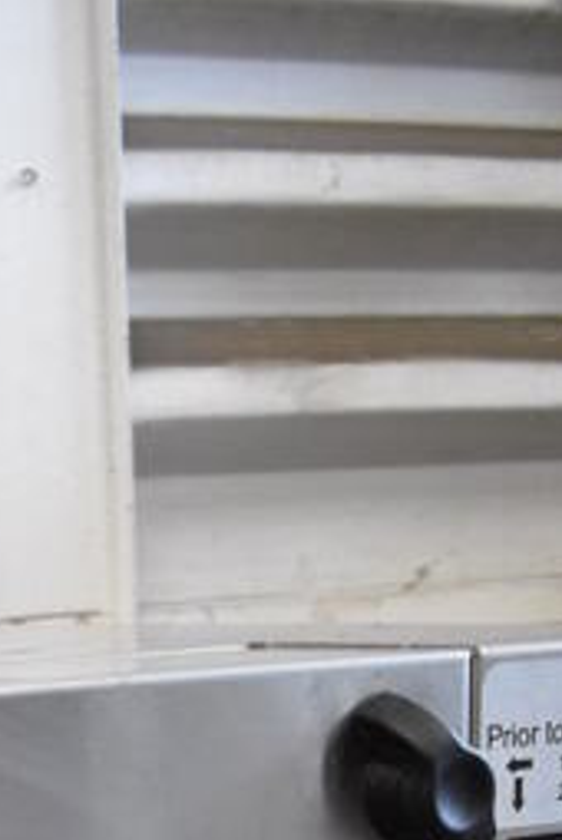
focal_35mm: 97
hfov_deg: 13.8
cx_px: -102
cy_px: 1506
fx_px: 2265
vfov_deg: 17.2
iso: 2500
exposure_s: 1/125
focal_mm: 18
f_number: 3.5
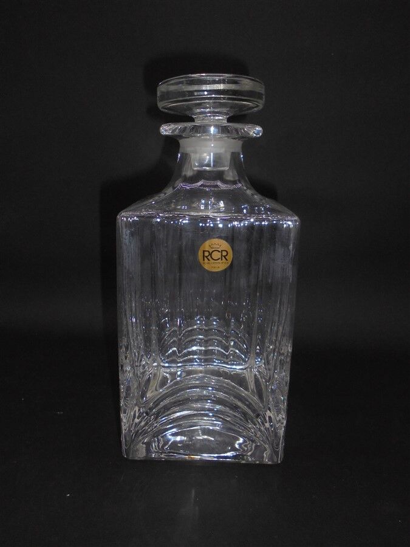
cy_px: 274
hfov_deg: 48.2
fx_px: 458
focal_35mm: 29
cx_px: 205
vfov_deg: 61.7
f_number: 11.8
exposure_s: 1/40
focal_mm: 5.3
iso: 200
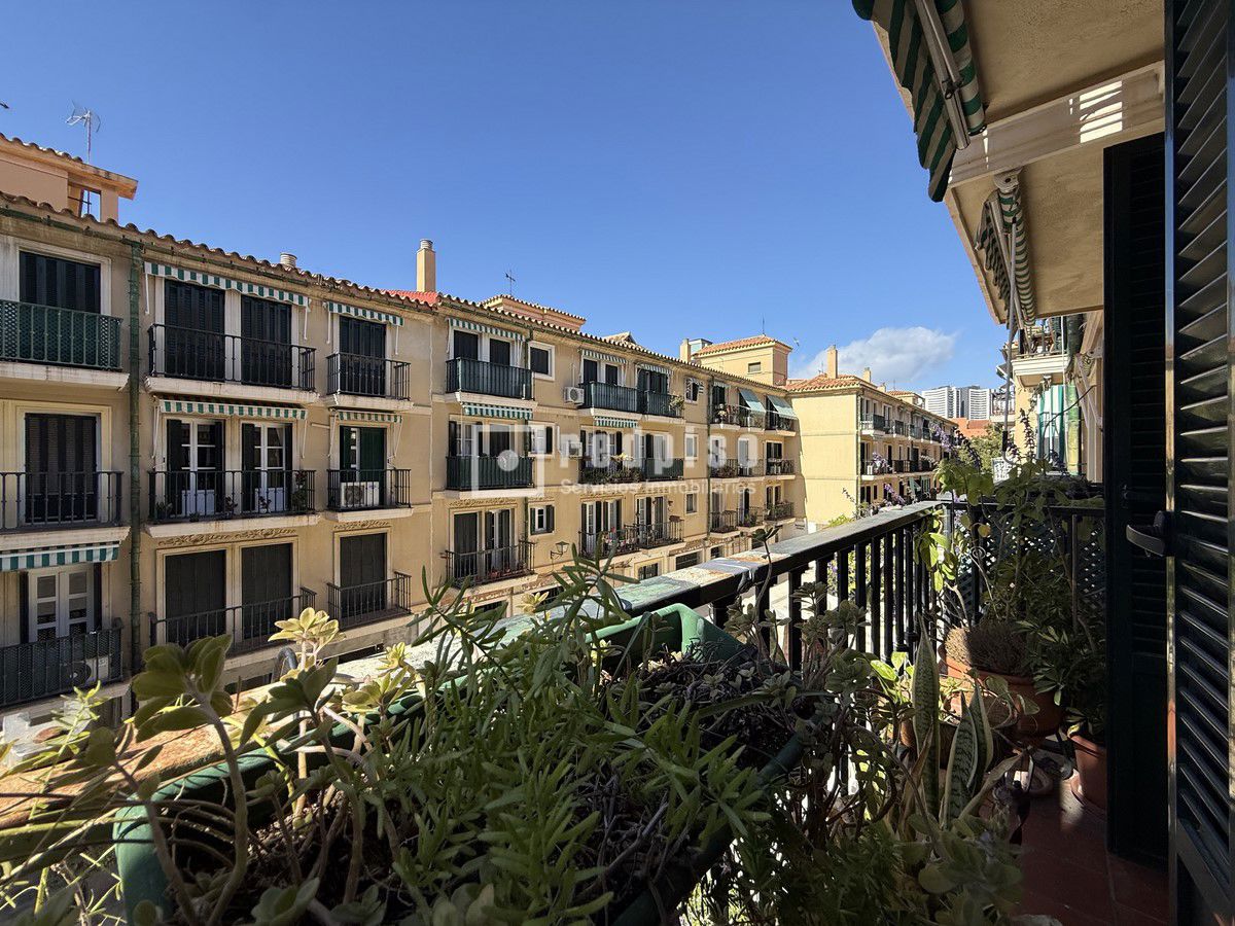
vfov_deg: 85.7
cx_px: 618
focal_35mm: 14
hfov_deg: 102.1
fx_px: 499
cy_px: 463
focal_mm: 2.22
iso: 50
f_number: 2.2
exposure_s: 1/1312
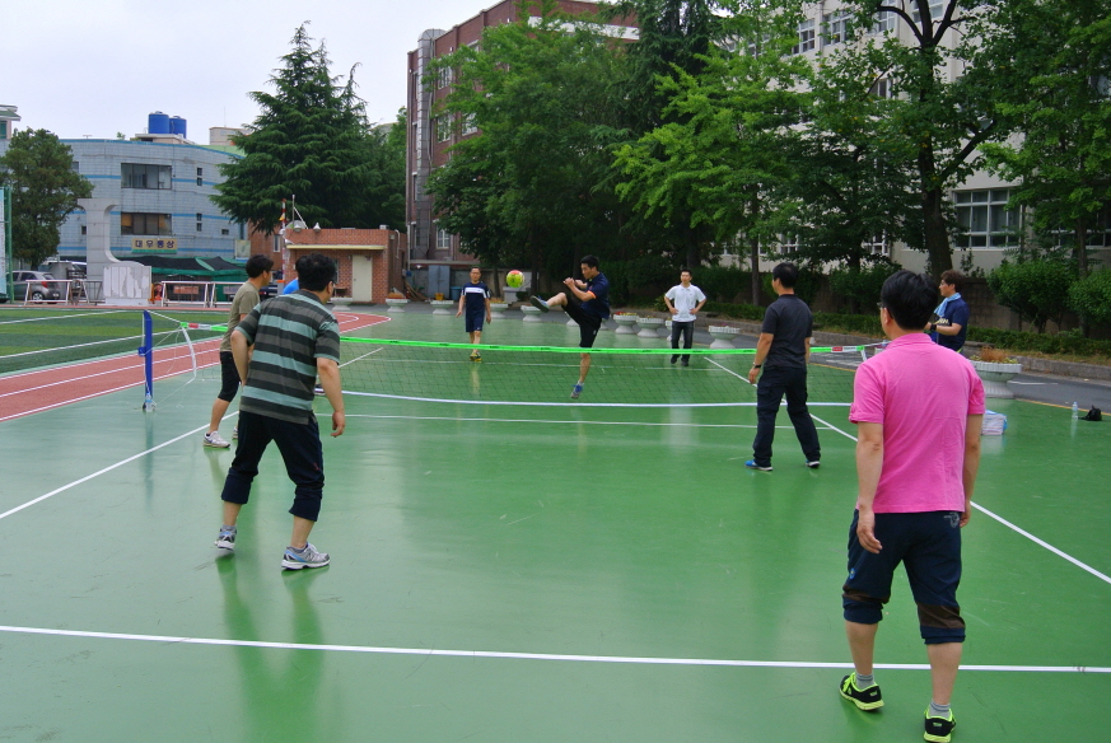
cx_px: 470
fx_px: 1050
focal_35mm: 34
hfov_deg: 55.5
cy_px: 375
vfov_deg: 39.0
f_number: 3.5
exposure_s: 1/500
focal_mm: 11
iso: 125
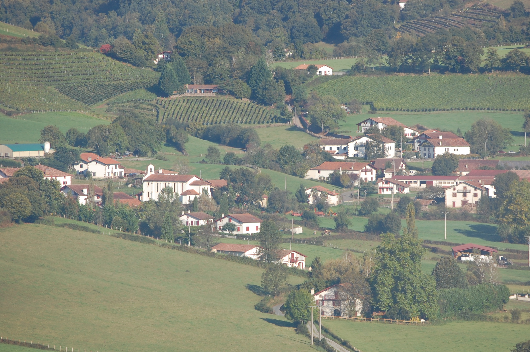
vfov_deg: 4.3
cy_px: 184
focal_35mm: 317
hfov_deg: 6.5
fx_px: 4656
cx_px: 302
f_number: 8
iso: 200
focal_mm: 185
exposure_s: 1/500
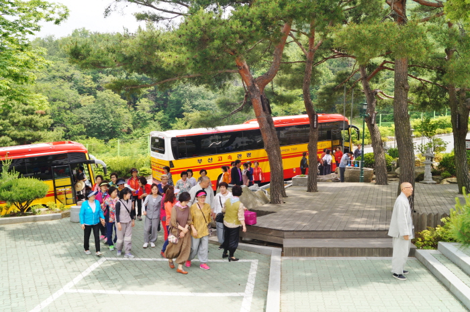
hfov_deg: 57.3
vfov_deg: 39.9
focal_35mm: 33
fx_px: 430
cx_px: 235
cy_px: 156
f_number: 9
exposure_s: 1/80
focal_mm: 22
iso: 100
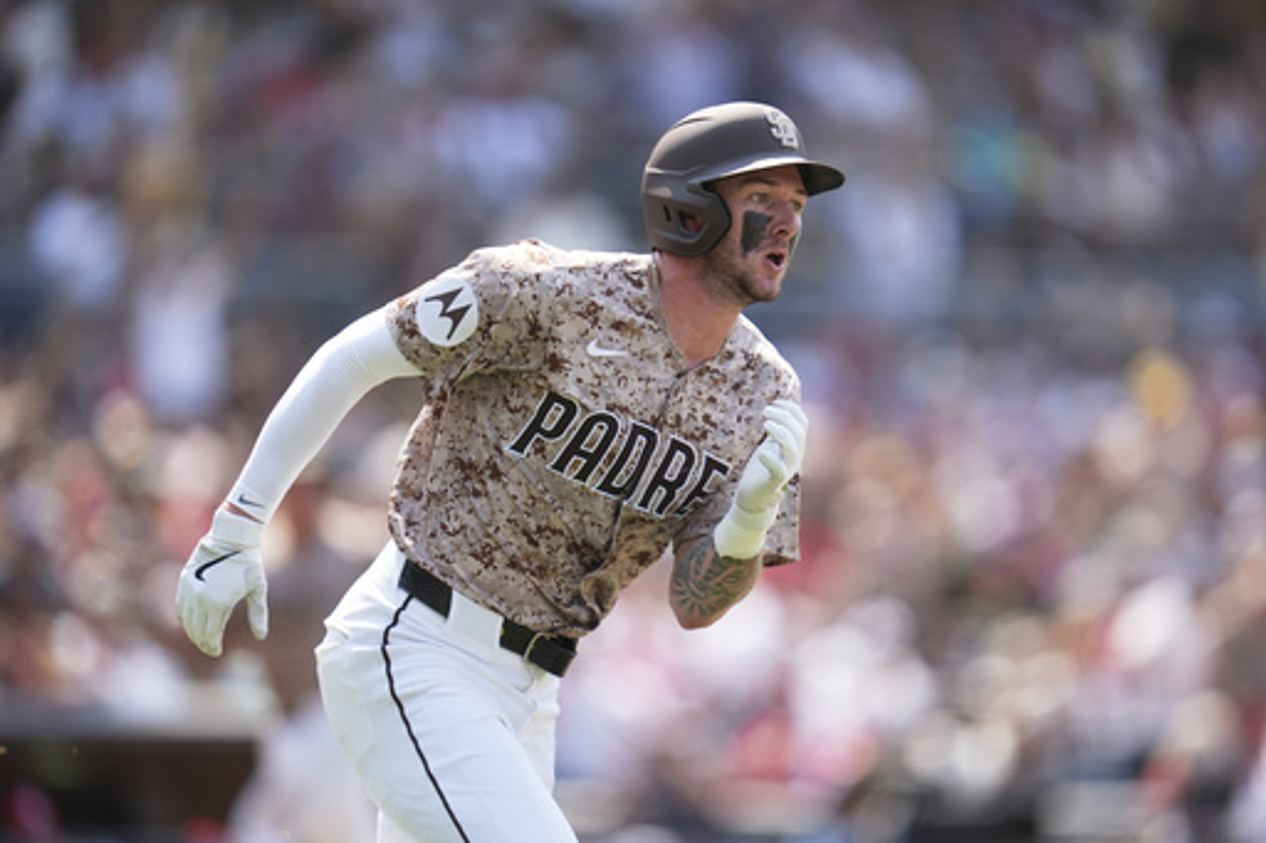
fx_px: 14061
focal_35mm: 400
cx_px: 633
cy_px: 422
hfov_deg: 5.2
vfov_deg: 3.4
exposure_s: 1/3200
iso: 400
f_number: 2.8
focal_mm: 400
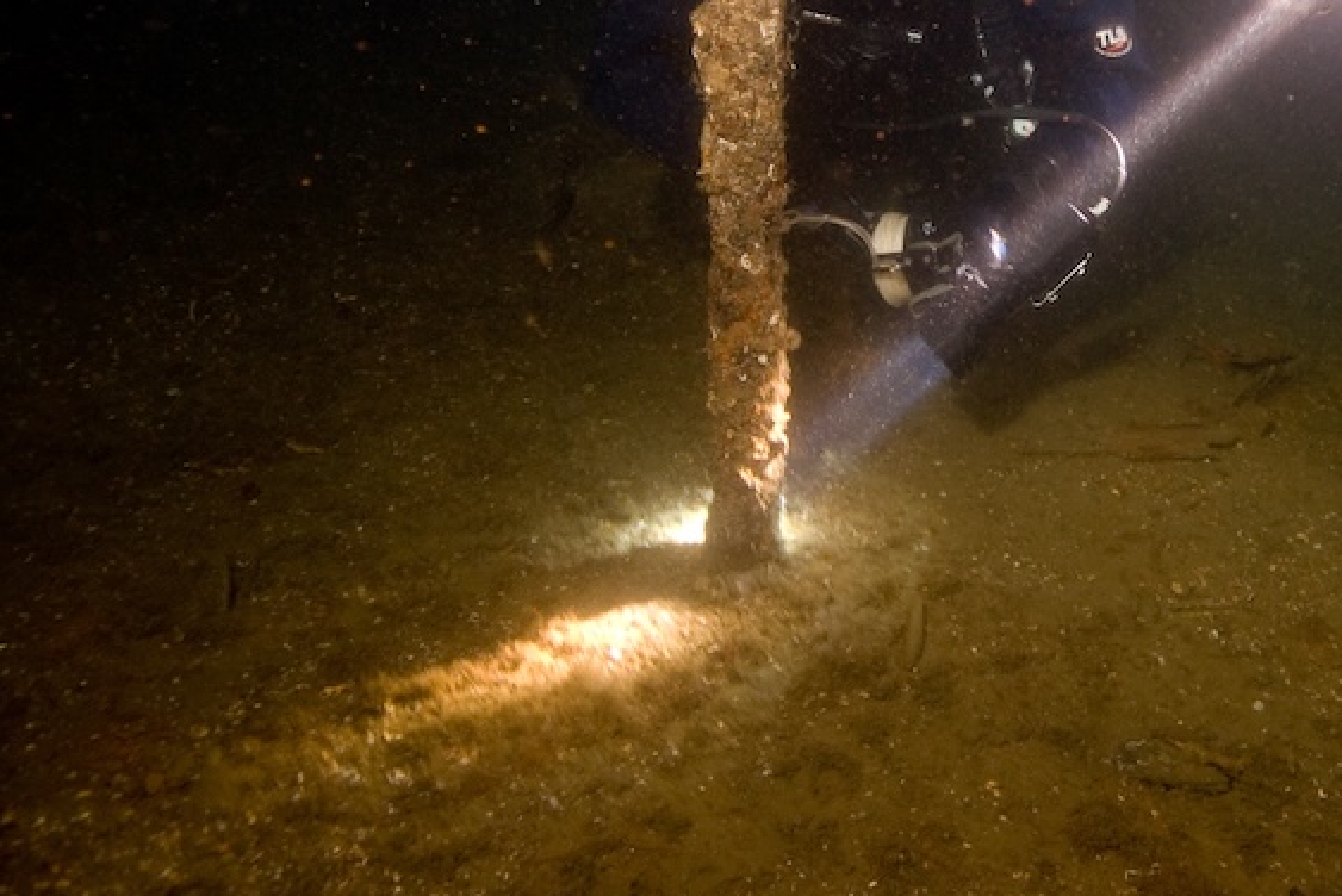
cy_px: 113
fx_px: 1193
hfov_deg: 55.9
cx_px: 1004
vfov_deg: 38.7
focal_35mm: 32
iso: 400
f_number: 7.1
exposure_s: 1/10
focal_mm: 10
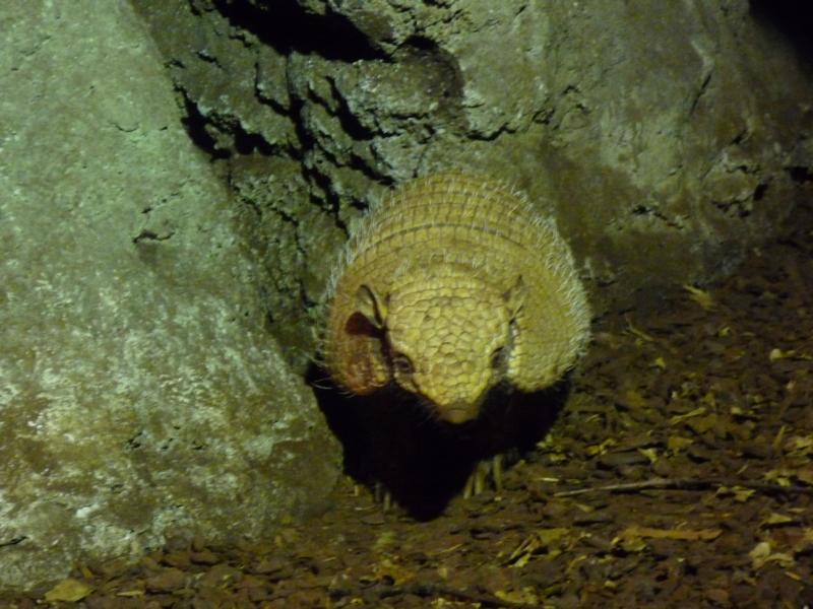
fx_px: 3734
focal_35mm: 159
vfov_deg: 9.3
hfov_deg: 12.4
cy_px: 304
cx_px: 406
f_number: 3.7
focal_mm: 28.3
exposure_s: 1/10
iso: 800
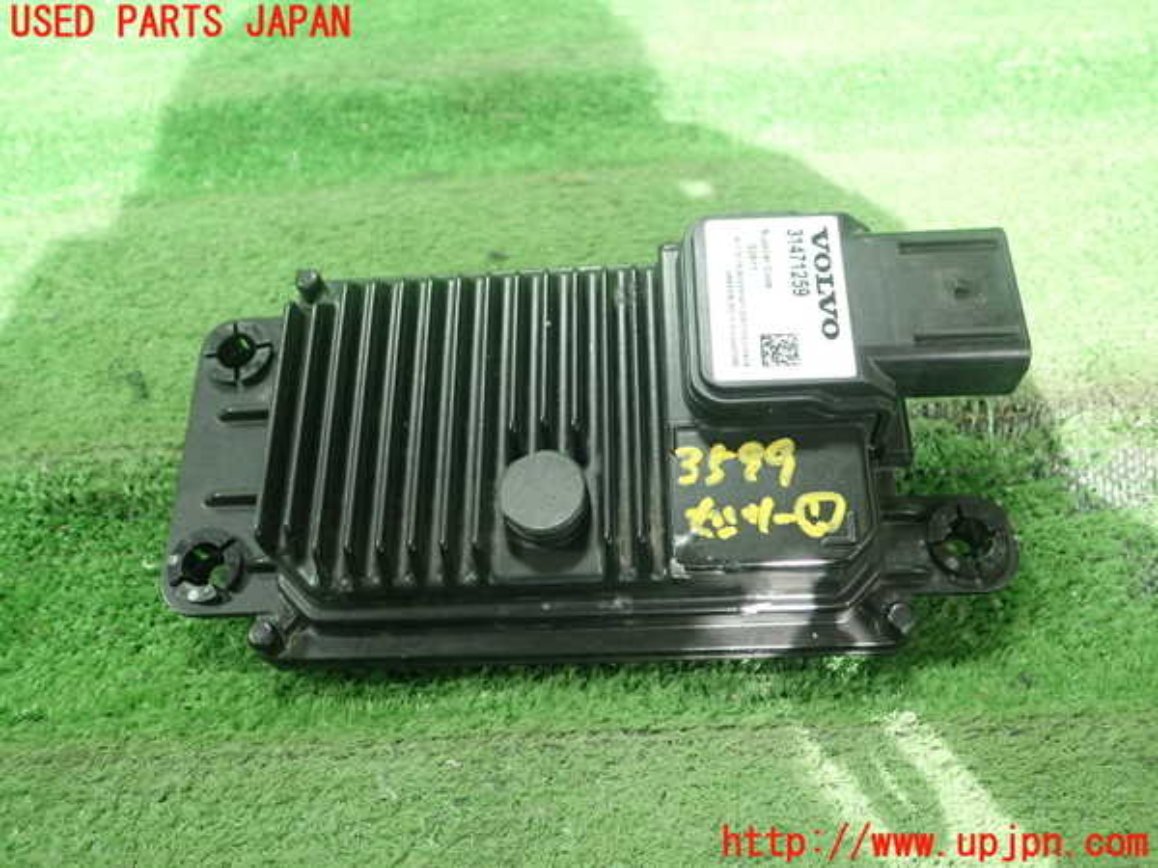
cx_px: 579
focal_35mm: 30
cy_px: 434
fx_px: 1004
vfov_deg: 46.8
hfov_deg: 60.0
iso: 320
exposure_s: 1/125
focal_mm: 5.5
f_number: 2.3
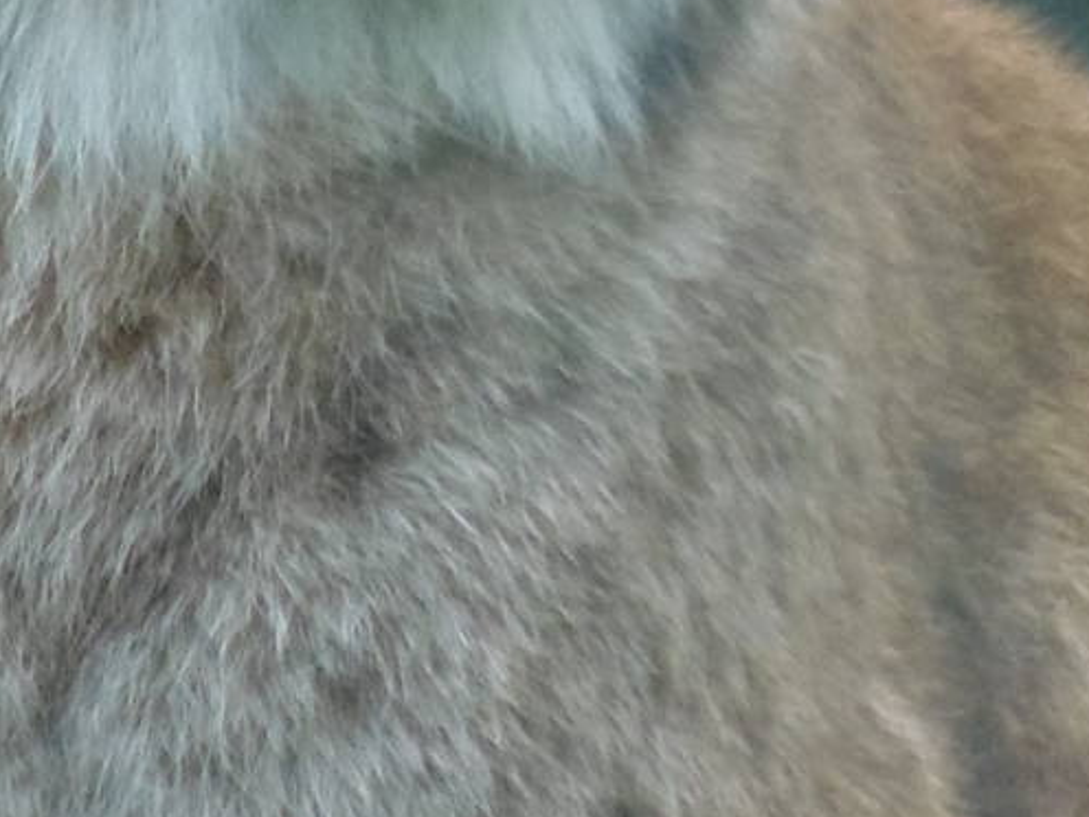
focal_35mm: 2787
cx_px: 349
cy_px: -264
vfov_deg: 0.5
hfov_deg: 0.7
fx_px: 87677
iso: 400
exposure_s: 1/250
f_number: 5.7
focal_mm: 154.8
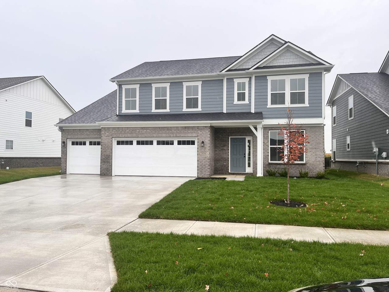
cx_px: 194
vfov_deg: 53.1
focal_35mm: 26
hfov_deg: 67.3
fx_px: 292
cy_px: 146
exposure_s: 1/804
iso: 50
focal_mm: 5.1
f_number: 1.6
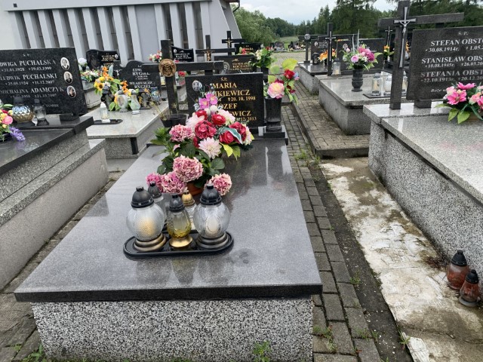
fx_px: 363
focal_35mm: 26
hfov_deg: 67.3
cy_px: 181
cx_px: 242
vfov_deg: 53.1
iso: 25
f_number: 1.8
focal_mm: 4.25
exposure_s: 1/903
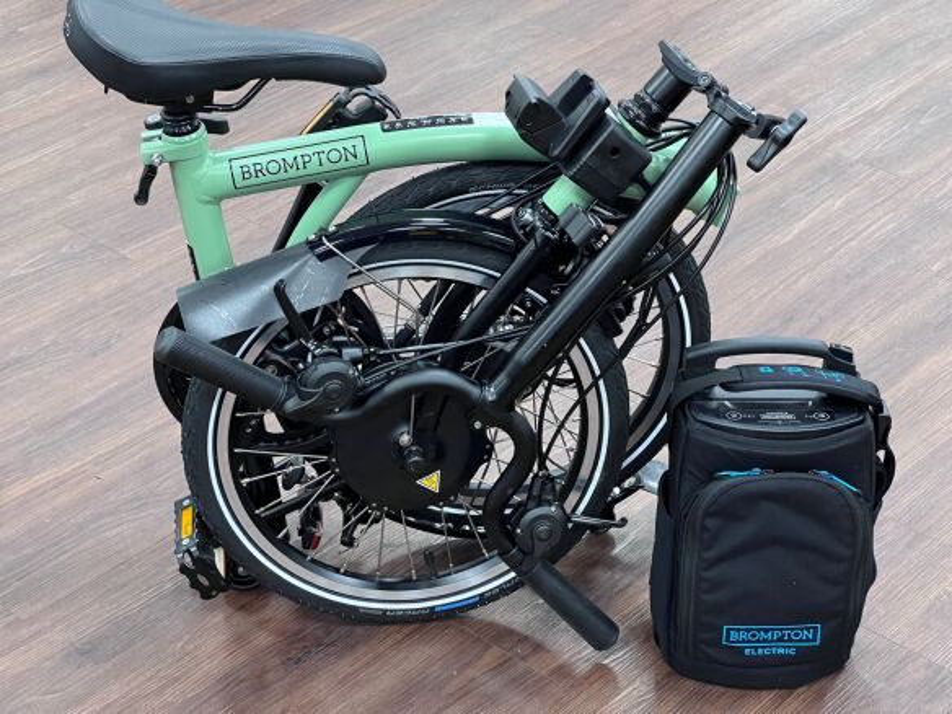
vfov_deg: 19.1
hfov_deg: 25.3
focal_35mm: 77
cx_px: 476
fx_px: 2118
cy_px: 357
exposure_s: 1/50
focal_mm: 9
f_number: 2.8
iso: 500
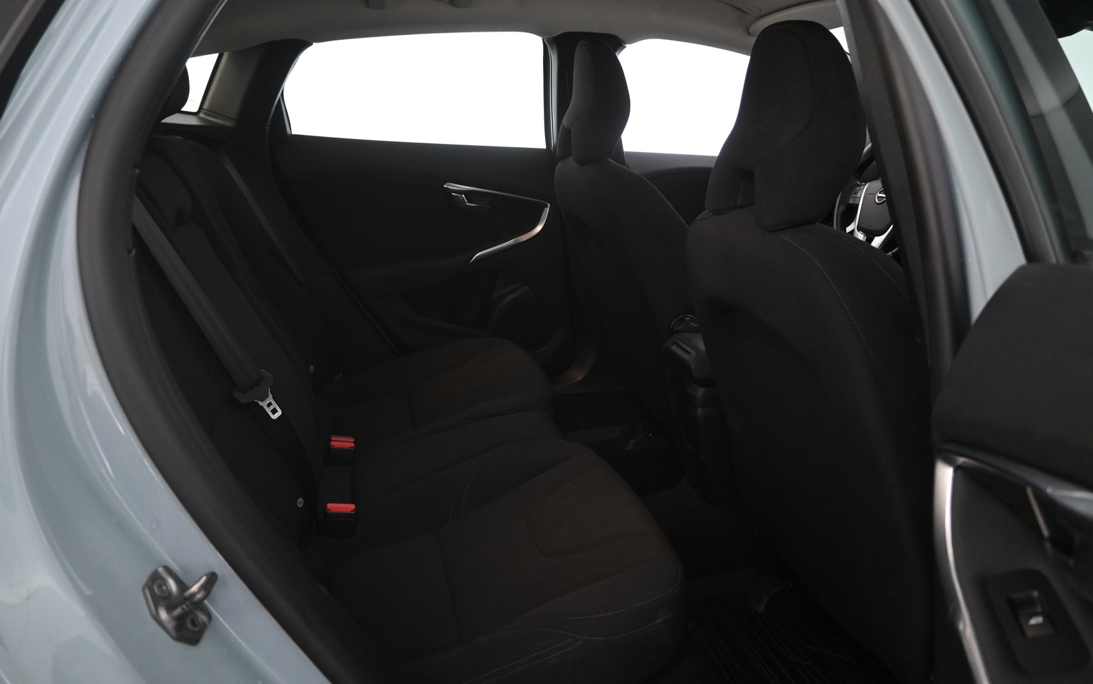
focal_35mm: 27
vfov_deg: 45.6
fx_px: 812
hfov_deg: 67.9
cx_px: 553
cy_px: 331
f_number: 3.5
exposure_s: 1/30
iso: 1600
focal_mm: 17.5
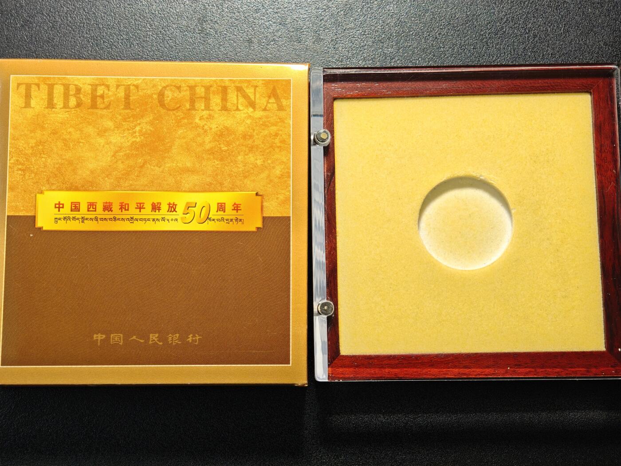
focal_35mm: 60
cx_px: 310
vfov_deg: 24.4
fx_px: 1076
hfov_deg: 32.2
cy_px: 233
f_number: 2
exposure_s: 1/100
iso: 800
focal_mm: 9
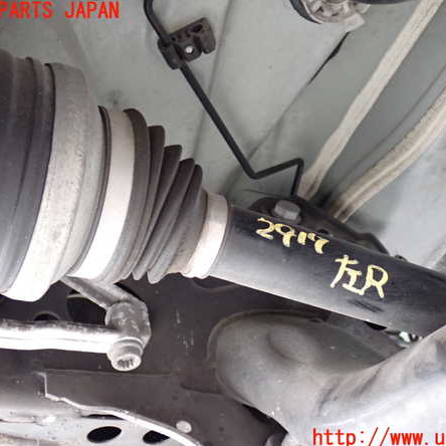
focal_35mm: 49
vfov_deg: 34.7
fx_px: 714
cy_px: 225
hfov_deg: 34.7
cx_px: 238
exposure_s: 1/30
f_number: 2.8
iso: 800
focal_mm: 7.31
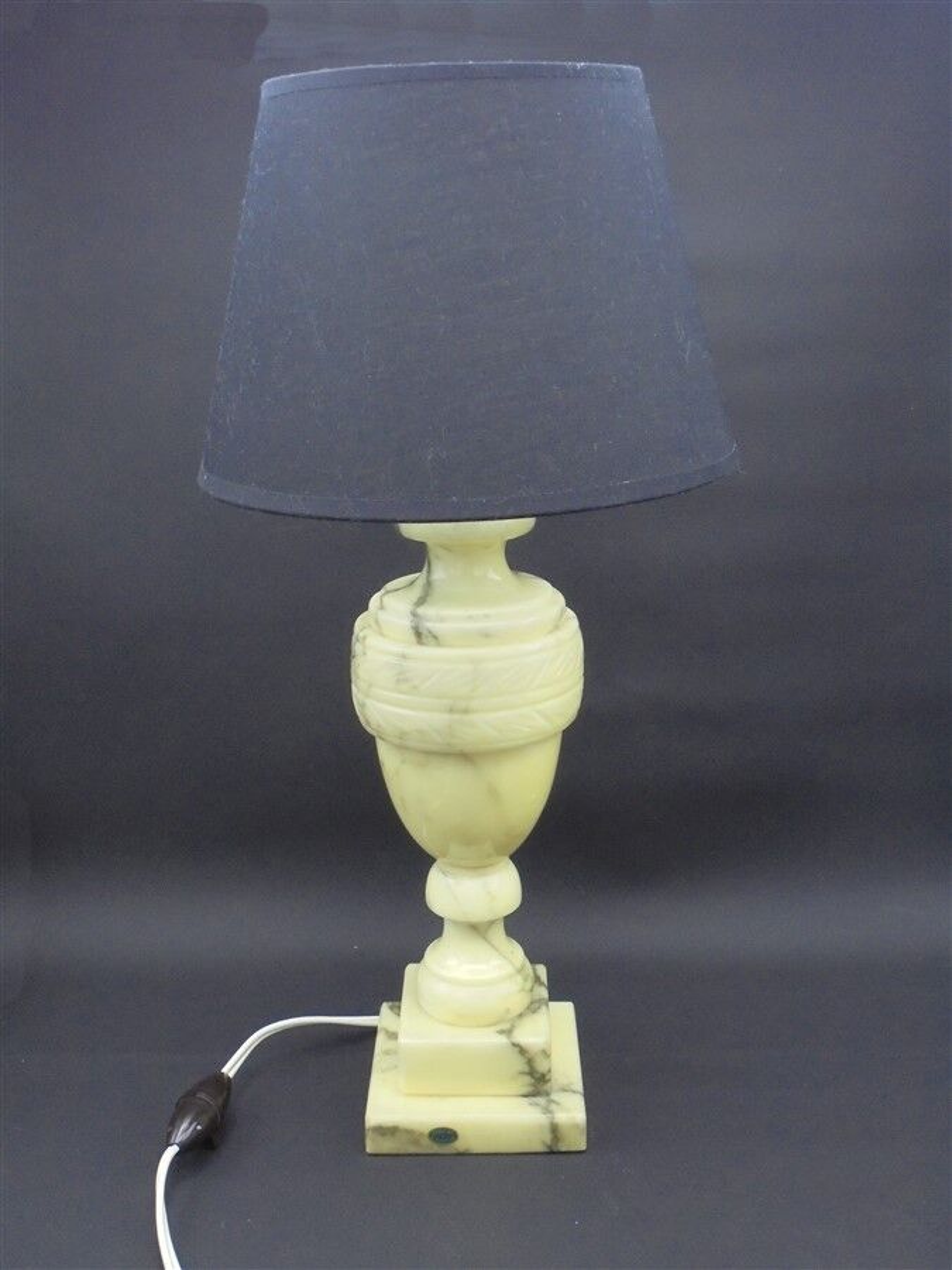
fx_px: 1393
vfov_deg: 49.0
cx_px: 476
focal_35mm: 38
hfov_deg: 37.7
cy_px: 635
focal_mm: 6.9
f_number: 4.2
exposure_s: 1/25
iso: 400
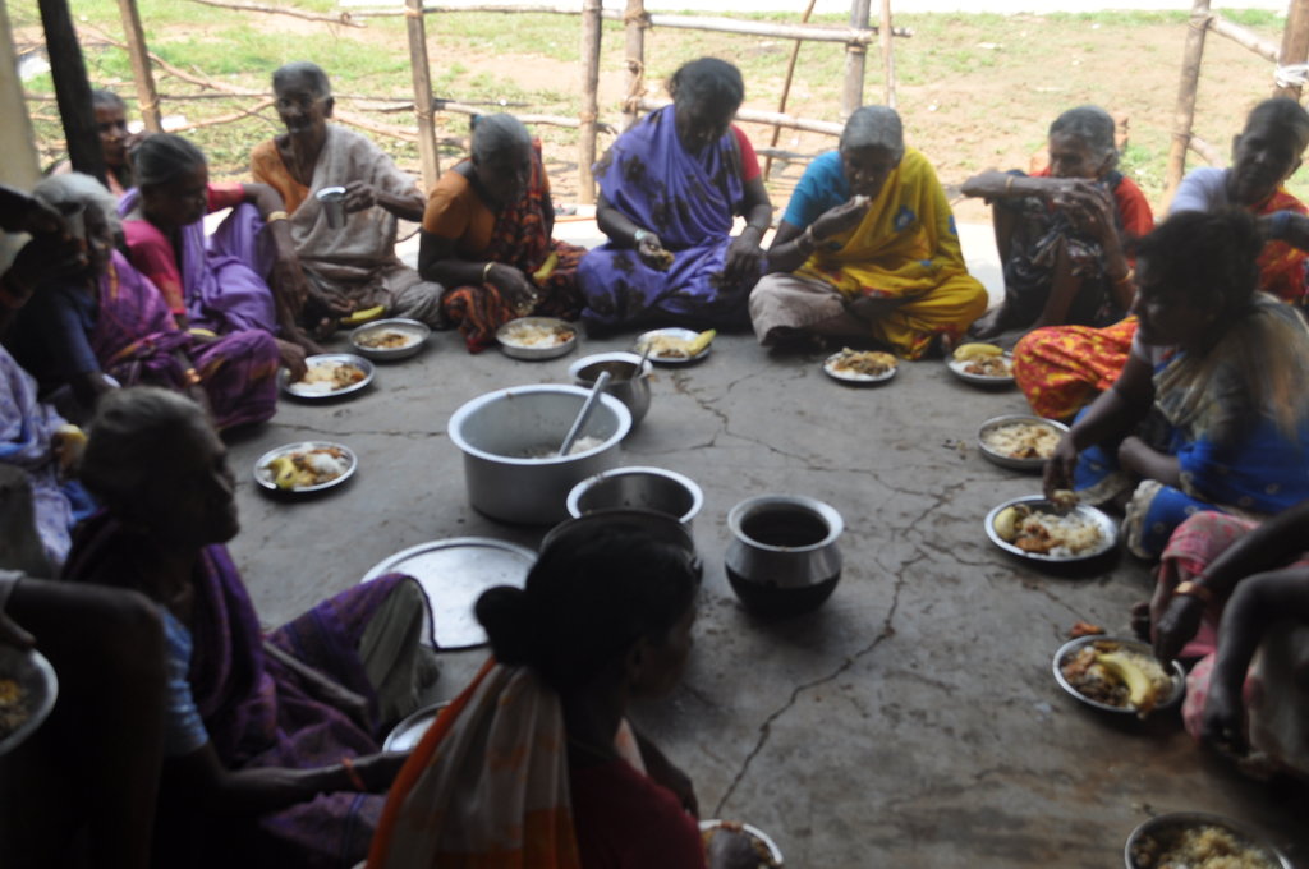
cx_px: 654
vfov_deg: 36.8
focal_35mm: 36
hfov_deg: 53.2
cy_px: 434
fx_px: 1307
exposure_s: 1/160
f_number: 6.3
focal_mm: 24
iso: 200
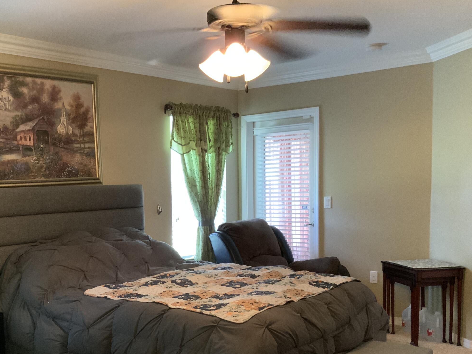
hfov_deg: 42.4
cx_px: 158
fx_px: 600
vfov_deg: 32.4
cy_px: 251
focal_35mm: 44
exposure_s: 1/30
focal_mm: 3
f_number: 1.8
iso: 320
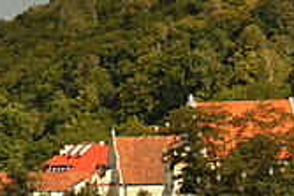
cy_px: 300
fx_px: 4409
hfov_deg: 3.8
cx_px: -176
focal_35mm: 540
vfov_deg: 2.5
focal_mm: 75
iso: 200
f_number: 5
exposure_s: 1/400
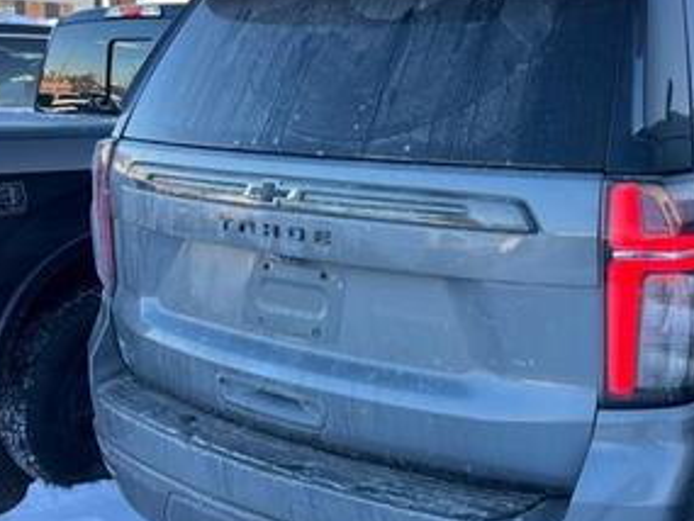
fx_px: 923
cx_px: 536
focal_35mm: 46
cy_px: 251
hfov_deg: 39.9
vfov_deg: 31.5
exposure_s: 1/476
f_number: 1.5
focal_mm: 5.7
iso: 50
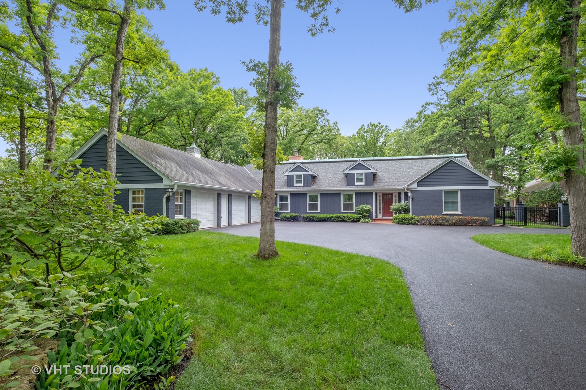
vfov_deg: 70.4
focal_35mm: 17
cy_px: 195
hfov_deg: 93.3
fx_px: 277
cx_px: 293
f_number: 8
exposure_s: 1/125
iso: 200
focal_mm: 11
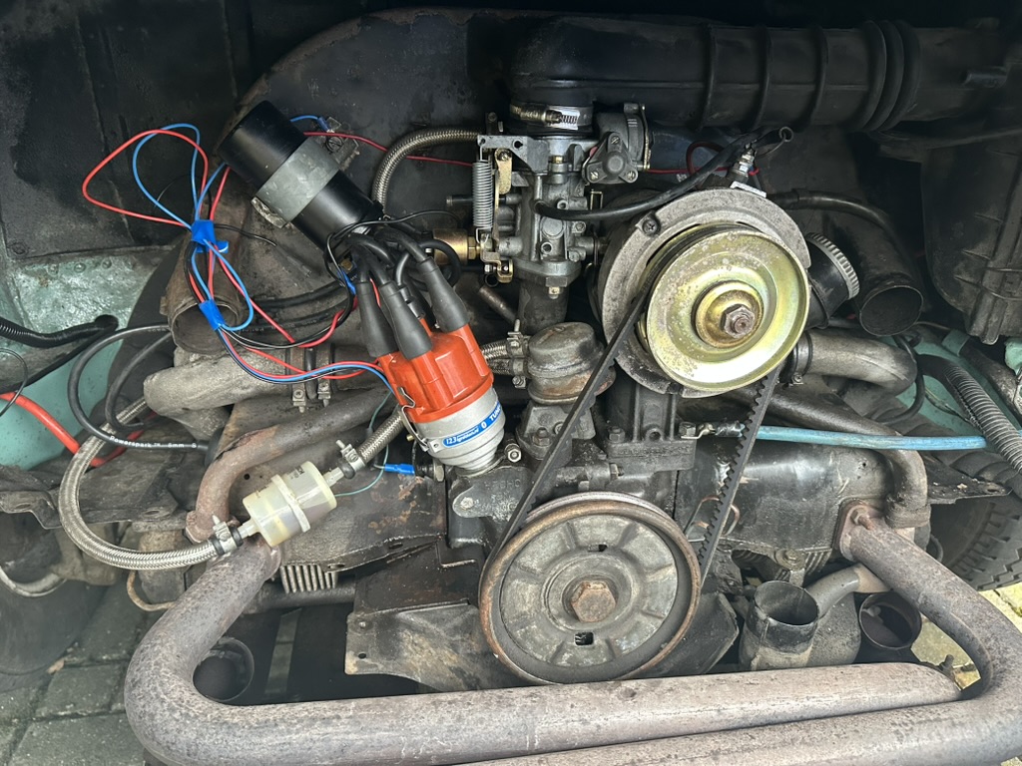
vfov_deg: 56.8
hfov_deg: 71.6
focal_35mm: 24
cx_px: 511
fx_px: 709
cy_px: 383
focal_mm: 6.86
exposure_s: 1/60
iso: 500
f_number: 1.78
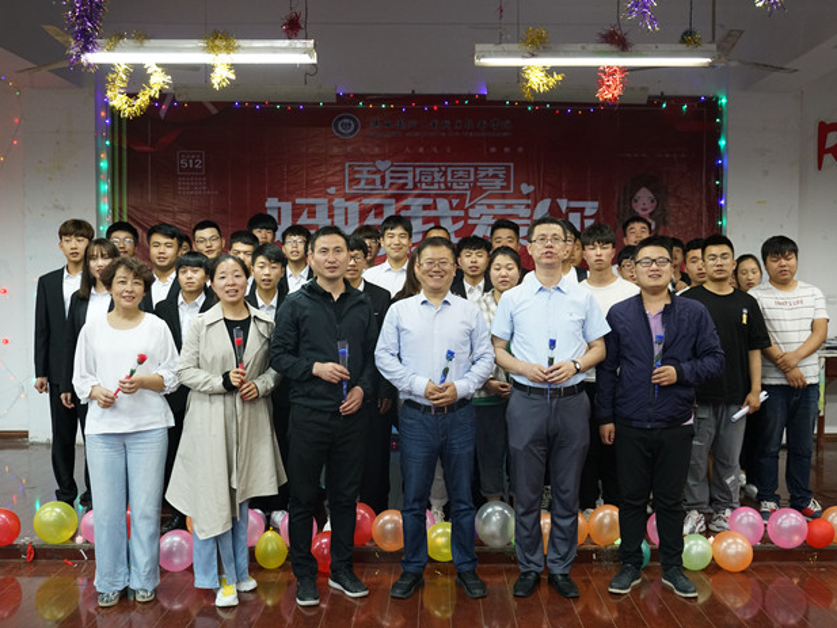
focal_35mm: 36
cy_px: 313
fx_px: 871
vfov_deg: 39.7
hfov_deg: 51.3
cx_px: 449
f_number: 3.5
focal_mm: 33
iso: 2500
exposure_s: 1/125
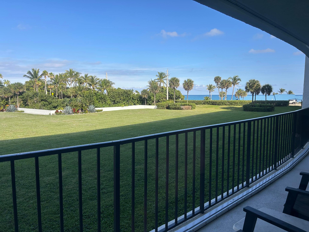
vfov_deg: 53.1
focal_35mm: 26
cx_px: 154
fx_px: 232
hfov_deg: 67.3
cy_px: 116
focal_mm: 5.7
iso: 50
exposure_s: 1/1531
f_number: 1.5
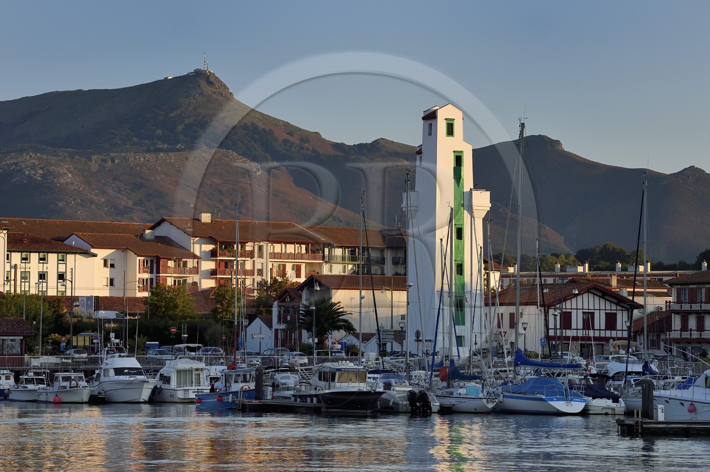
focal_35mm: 150
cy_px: 236
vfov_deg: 9.1
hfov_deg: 13.7
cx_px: 355
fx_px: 2956
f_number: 10
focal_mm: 150
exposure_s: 1/250
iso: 200
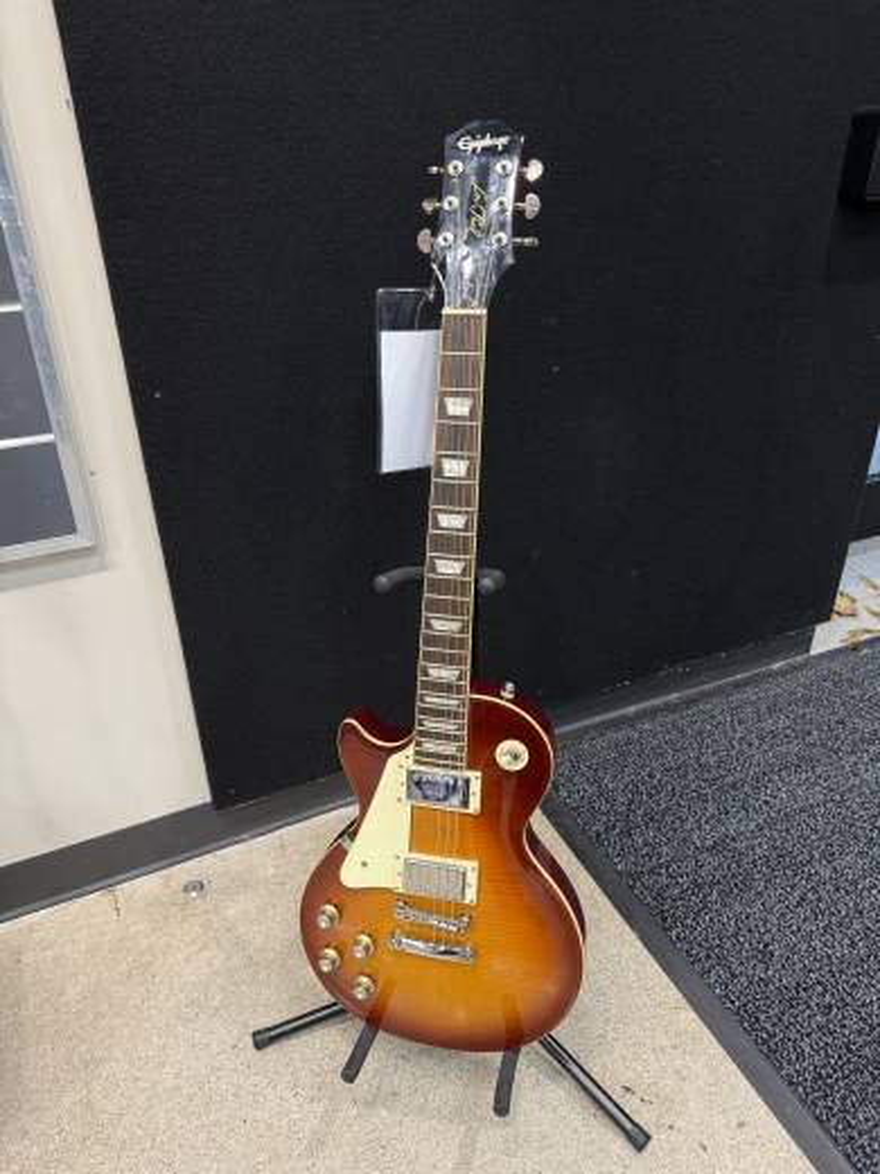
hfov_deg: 56.8
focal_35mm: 24
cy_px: 587
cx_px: 440
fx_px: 813
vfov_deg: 71.6
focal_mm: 6.76
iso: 200
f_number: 1.78
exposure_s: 1/120
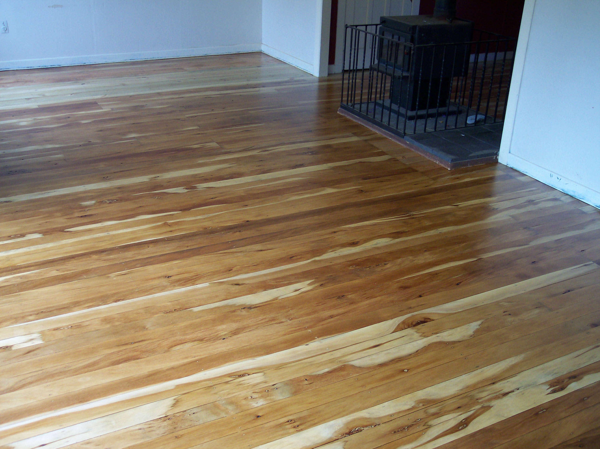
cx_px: 300
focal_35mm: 38
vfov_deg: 37.7
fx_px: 658
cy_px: 224
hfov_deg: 49.0
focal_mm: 8
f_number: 2.8
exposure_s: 1/125
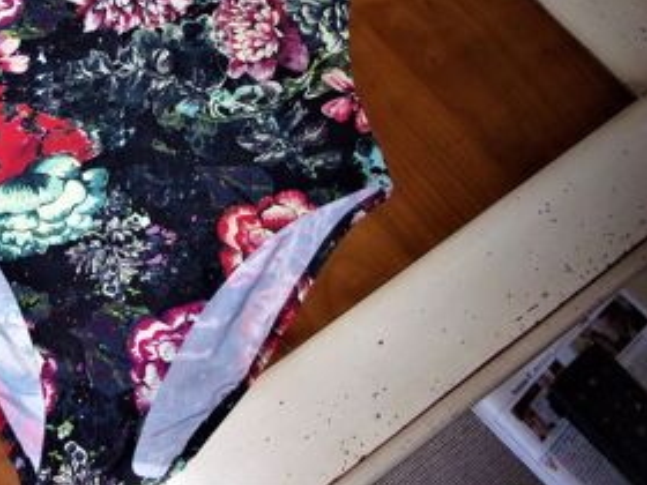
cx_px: 132
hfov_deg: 38.2
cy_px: 76
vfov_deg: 29.4
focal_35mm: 48
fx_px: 897
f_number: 3.9
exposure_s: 1/34
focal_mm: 5.1
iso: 200
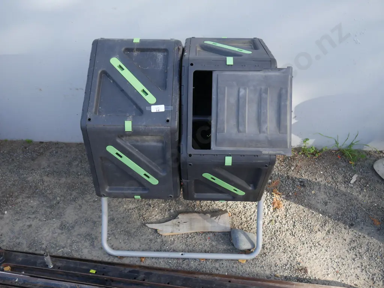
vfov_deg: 44.2
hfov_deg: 56.8
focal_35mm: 32
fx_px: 355
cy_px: 144
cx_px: 192
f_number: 4.5
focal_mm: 16
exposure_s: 1/160
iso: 200
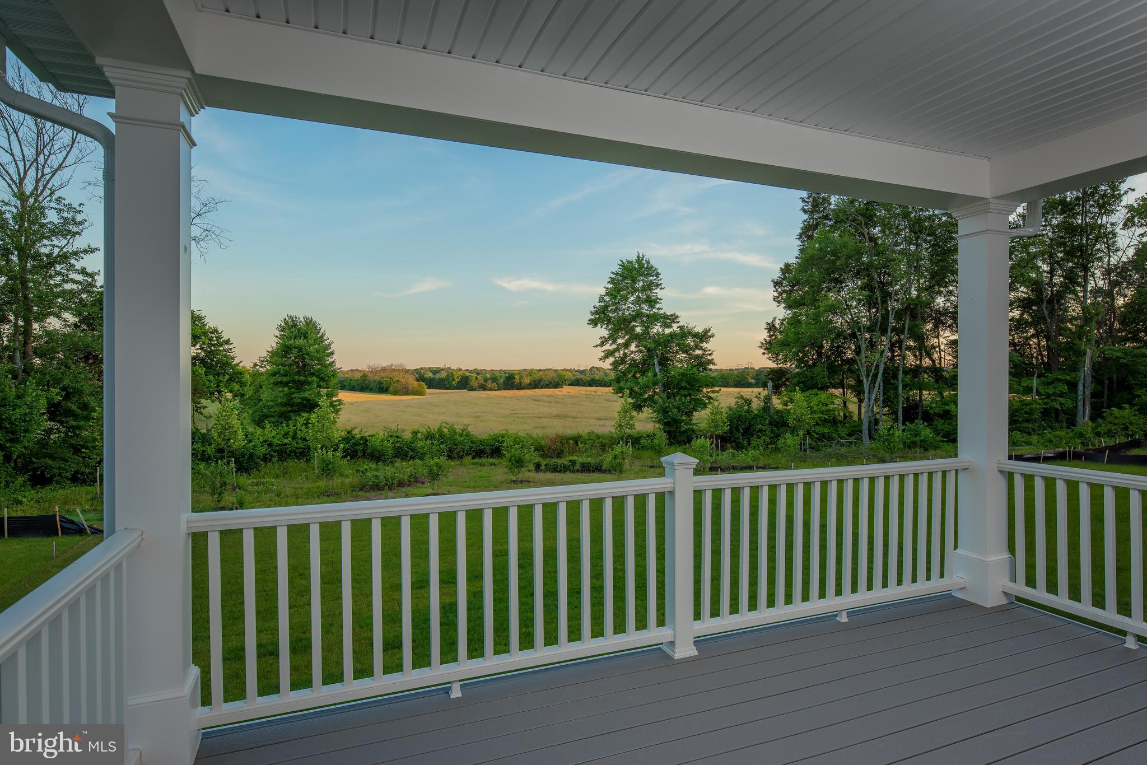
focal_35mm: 19
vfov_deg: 64.6
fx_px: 605
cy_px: 382
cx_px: 574
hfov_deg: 86.9
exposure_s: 1/60
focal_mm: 19
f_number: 9
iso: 200
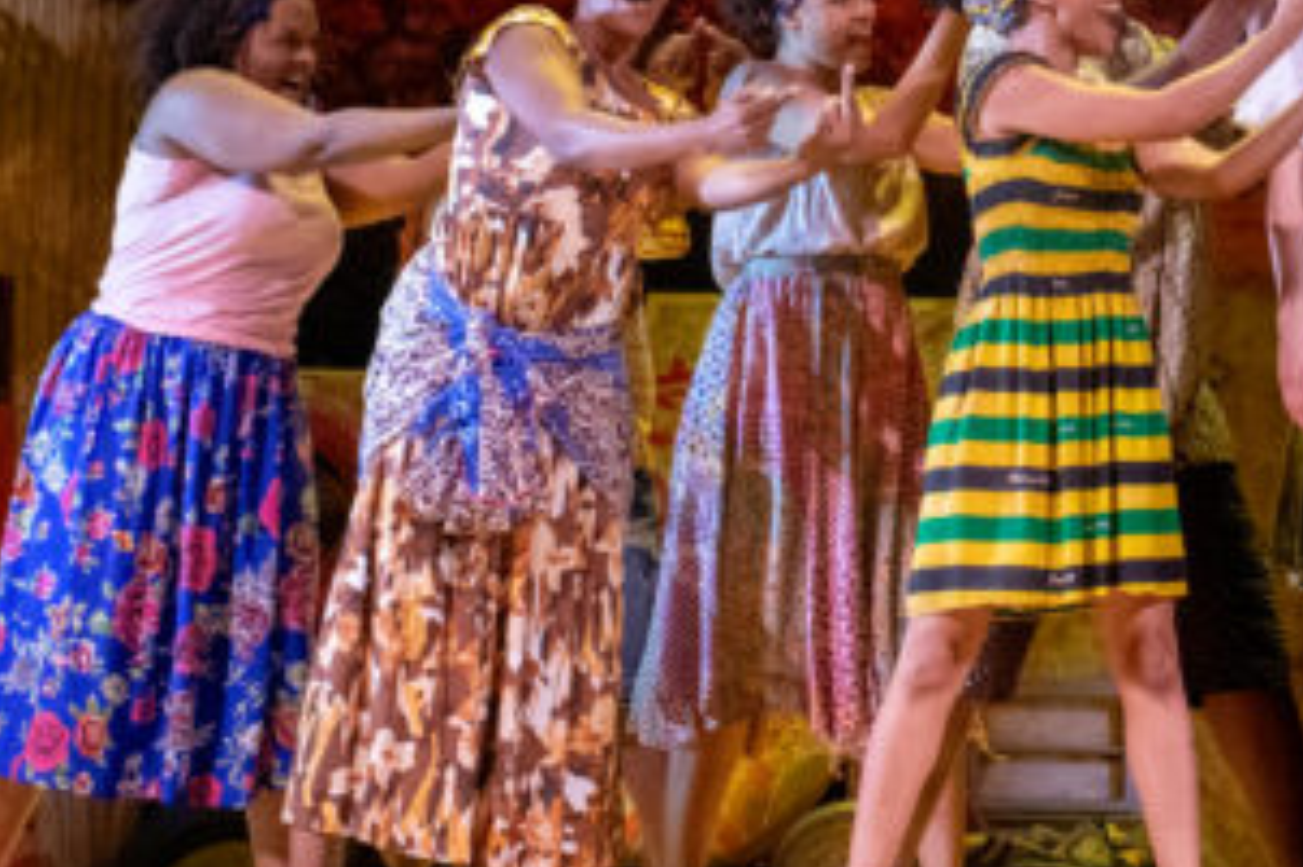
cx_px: 1402
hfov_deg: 21.8
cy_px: -73
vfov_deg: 15.0
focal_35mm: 89
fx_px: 3219
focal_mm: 35
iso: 3200
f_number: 5.6
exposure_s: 1/100
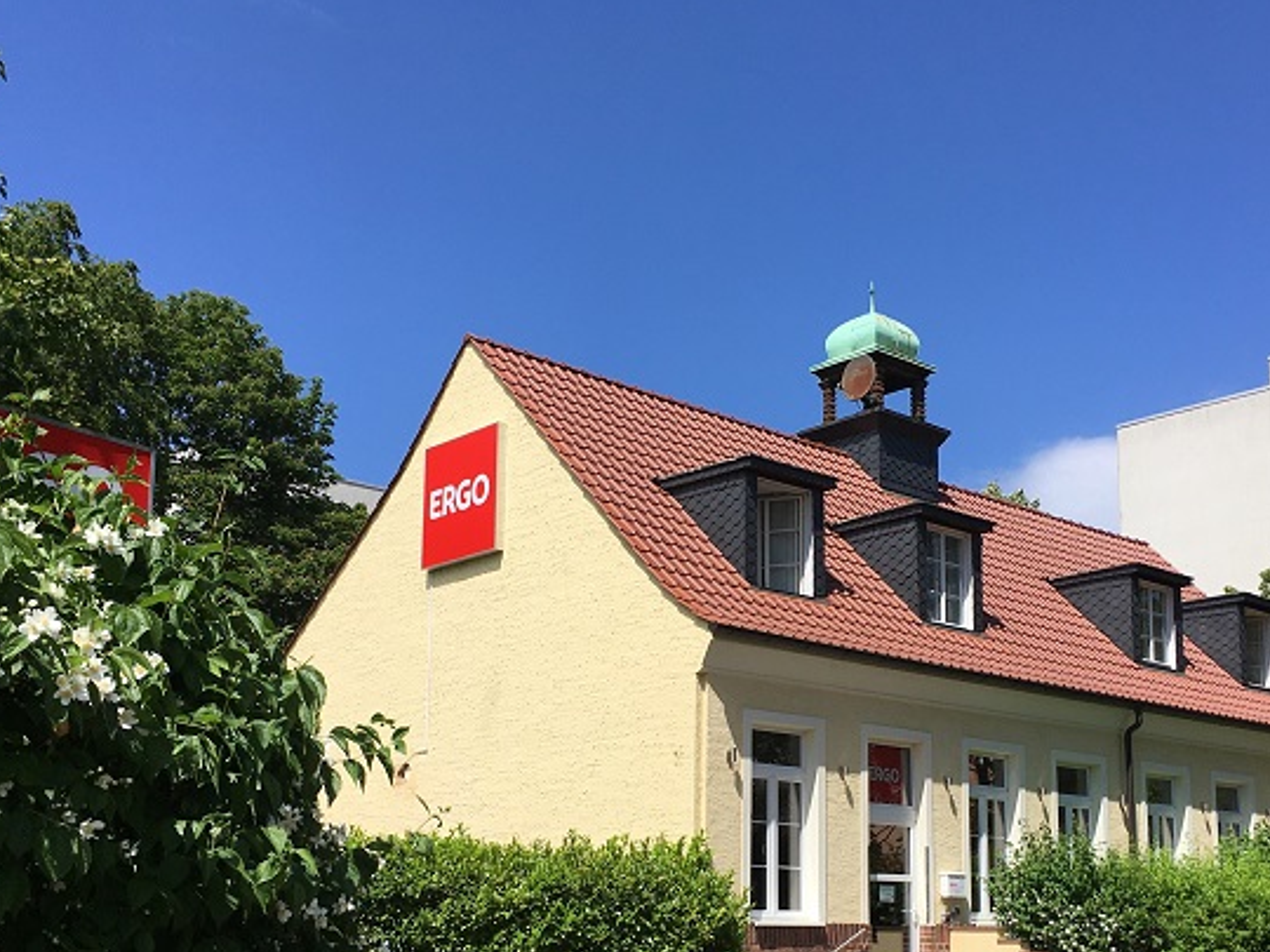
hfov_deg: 43.8
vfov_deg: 33.1
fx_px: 1578
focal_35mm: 43
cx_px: 720
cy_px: 682
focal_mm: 4.15
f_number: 2.2
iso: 25
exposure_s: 1/2198
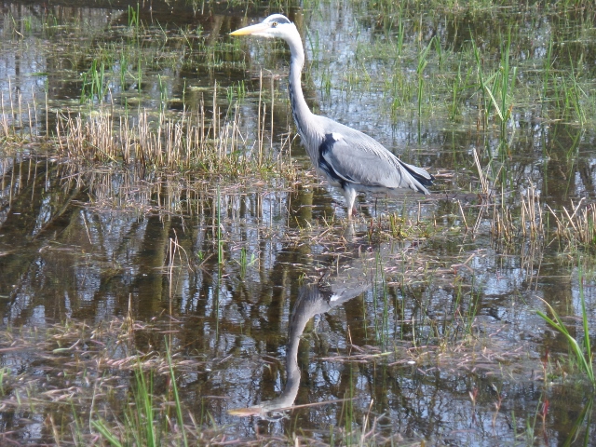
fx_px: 3736
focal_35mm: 217
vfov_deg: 6.8
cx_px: 298
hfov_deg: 9.1
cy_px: 224
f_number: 4.8
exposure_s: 1/180
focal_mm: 38.6
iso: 100
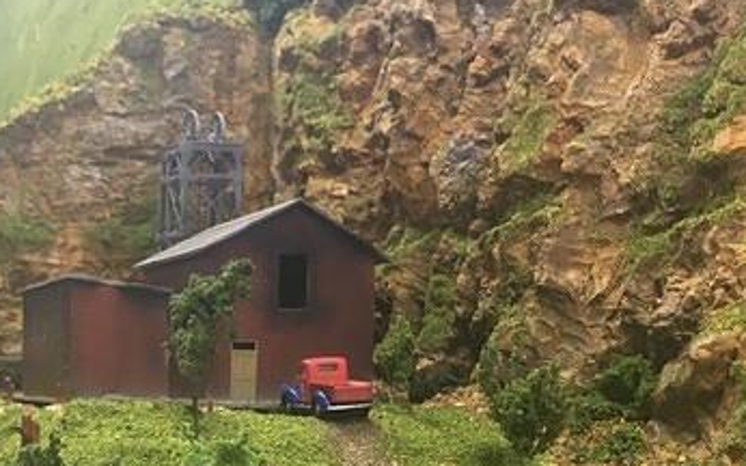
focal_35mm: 71
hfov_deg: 28.9
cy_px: 533
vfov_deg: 17.6
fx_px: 1443
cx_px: 285
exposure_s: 1/33
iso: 100
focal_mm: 4.15
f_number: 2.2
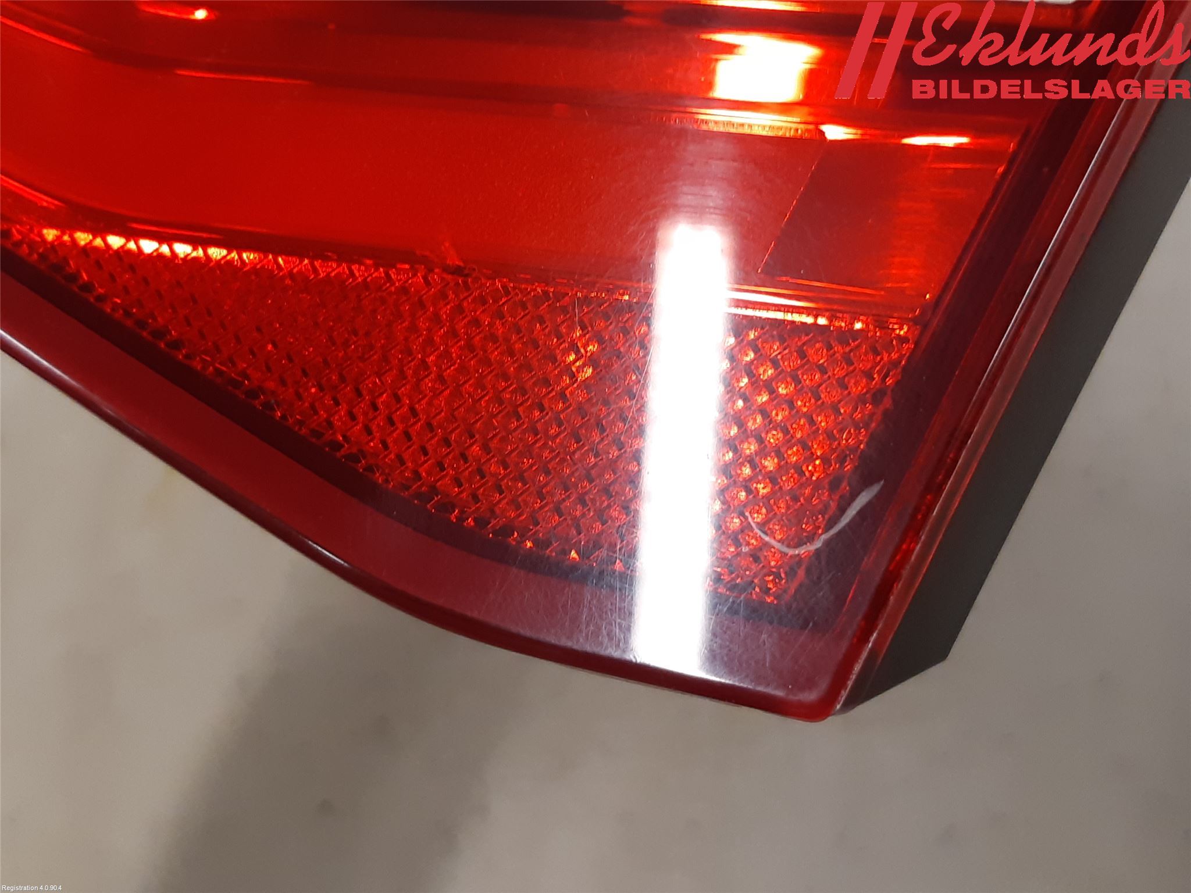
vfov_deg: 53.1
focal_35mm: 26
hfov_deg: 67.3
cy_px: 446
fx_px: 895
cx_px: 596
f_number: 1.7
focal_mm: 3.93
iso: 125
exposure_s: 1/50
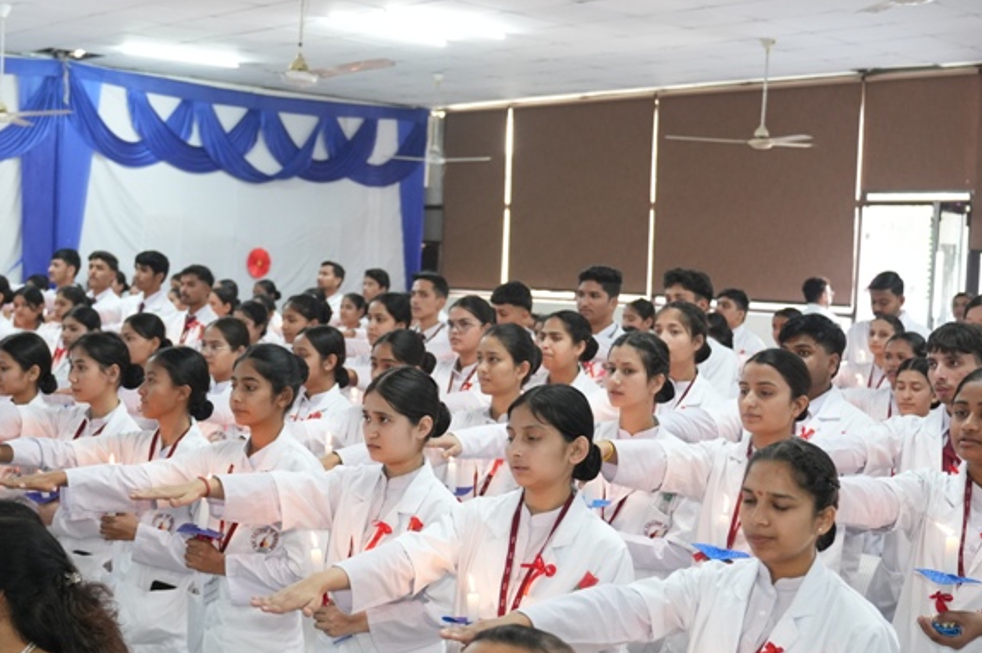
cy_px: 396
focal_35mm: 50
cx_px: 344
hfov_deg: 39.2
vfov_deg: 26.9
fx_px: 1363
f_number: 2.8
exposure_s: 1/160
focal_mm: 28
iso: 2500
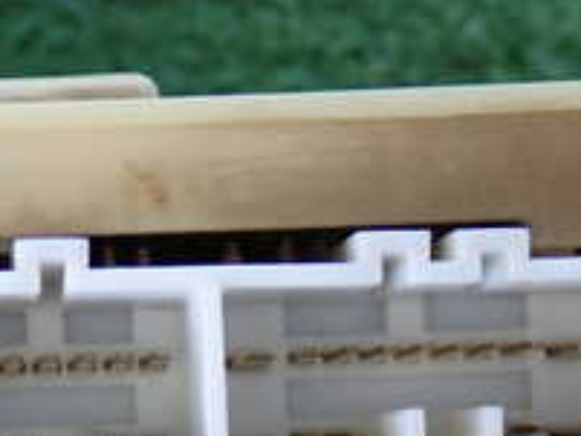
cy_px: 436
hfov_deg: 13.1
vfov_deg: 9.9
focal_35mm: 149
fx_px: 2502
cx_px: 12
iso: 800
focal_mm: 9.01
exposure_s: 1/50
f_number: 3.2
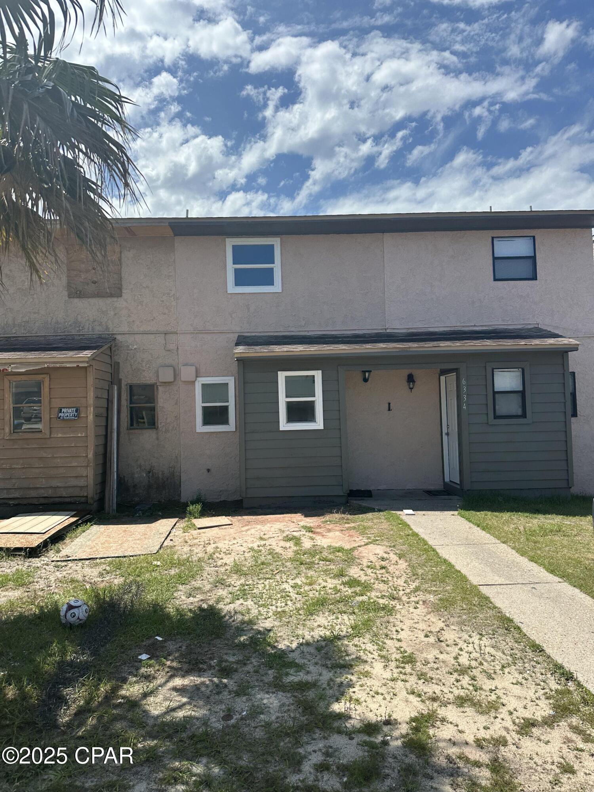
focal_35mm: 24
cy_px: 396
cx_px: 297
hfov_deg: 56.8
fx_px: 549
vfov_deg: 71.6
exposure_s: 1/5848
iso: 80
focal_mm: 6.86
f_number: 1.78
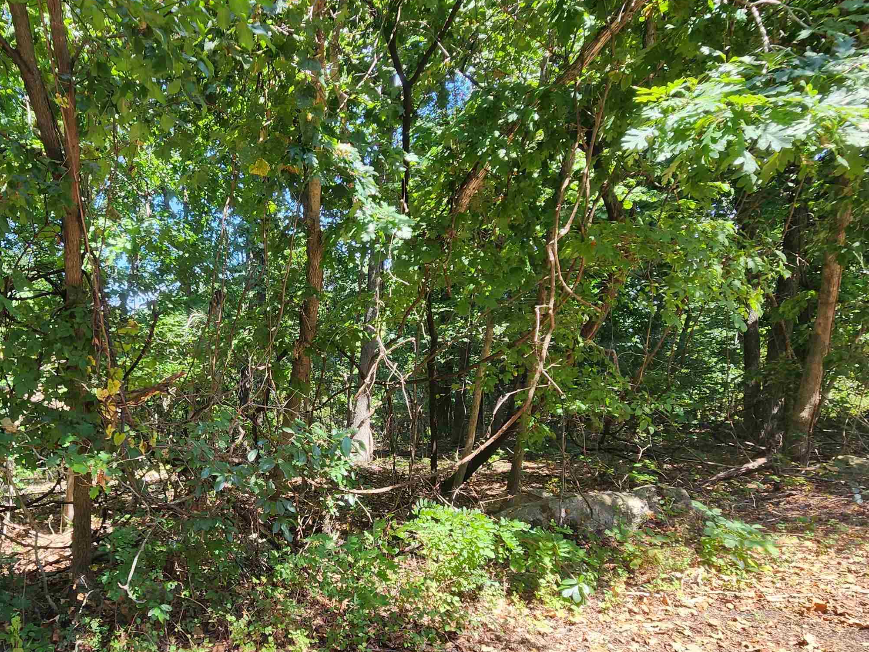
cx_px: 222
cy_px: 405
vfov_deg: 65.1
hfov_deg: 76.0
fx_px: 502
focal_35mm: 20
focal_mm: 2.2
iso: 50
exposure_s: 1/234
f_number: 2.2
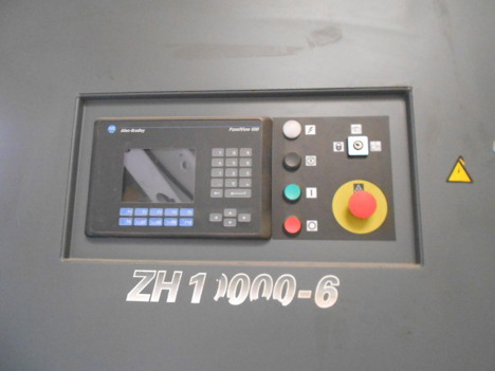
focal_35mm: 26
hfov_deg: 67.3
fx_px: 372
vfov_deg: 53.1
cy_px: 186
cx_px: 248
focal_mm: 4.6
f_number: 3.2
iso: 800
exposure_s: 1/6
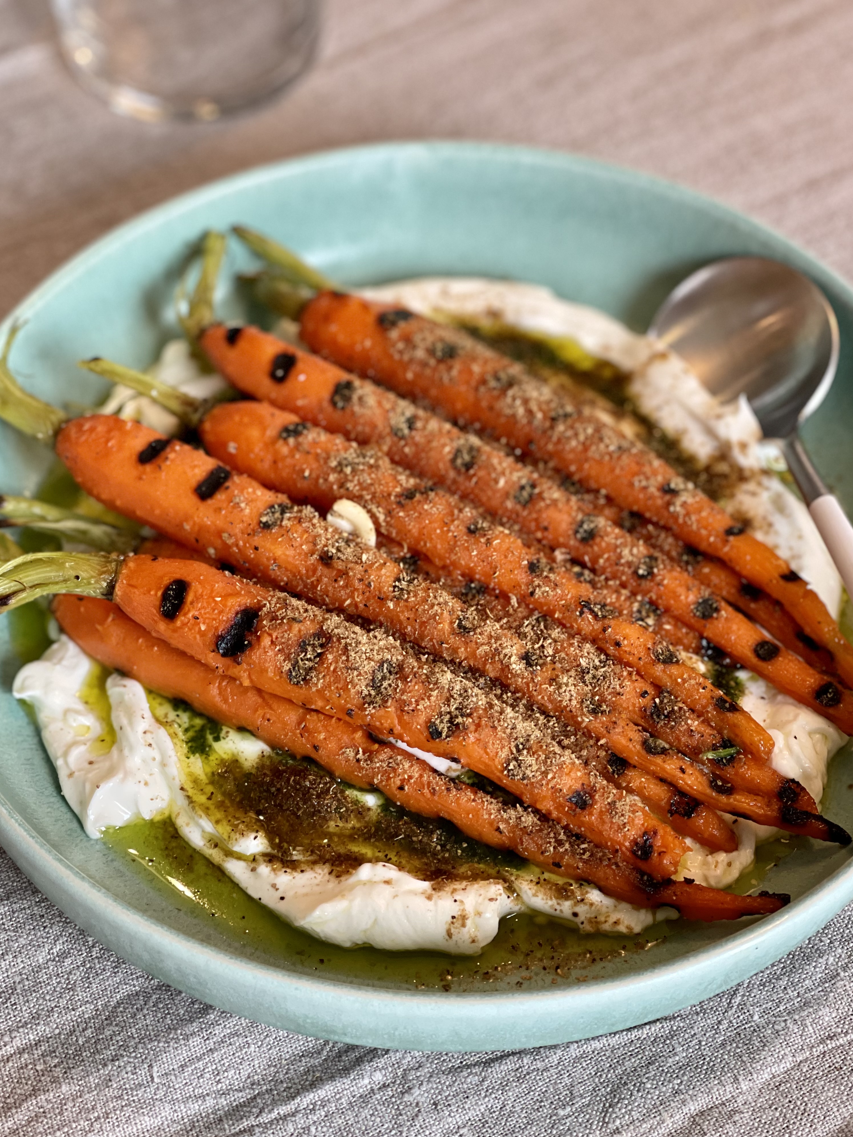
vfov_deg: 29.8
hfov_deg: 22.6
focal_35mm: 65
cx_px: 423
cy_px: 577
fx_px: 2136
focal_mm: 7.5
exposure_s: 1/60
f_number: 2.2
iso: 160
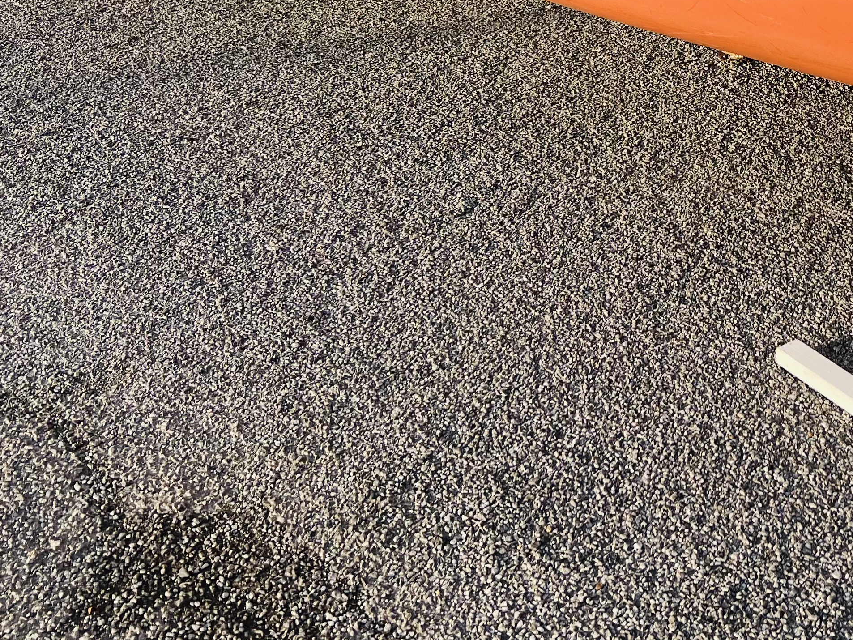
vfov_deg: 25.0
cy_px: -31
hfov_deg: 33.1
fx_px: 1355
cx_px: 767
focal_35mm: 55
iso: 50
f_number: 1.5
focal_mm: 5.7
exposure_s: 1/1779
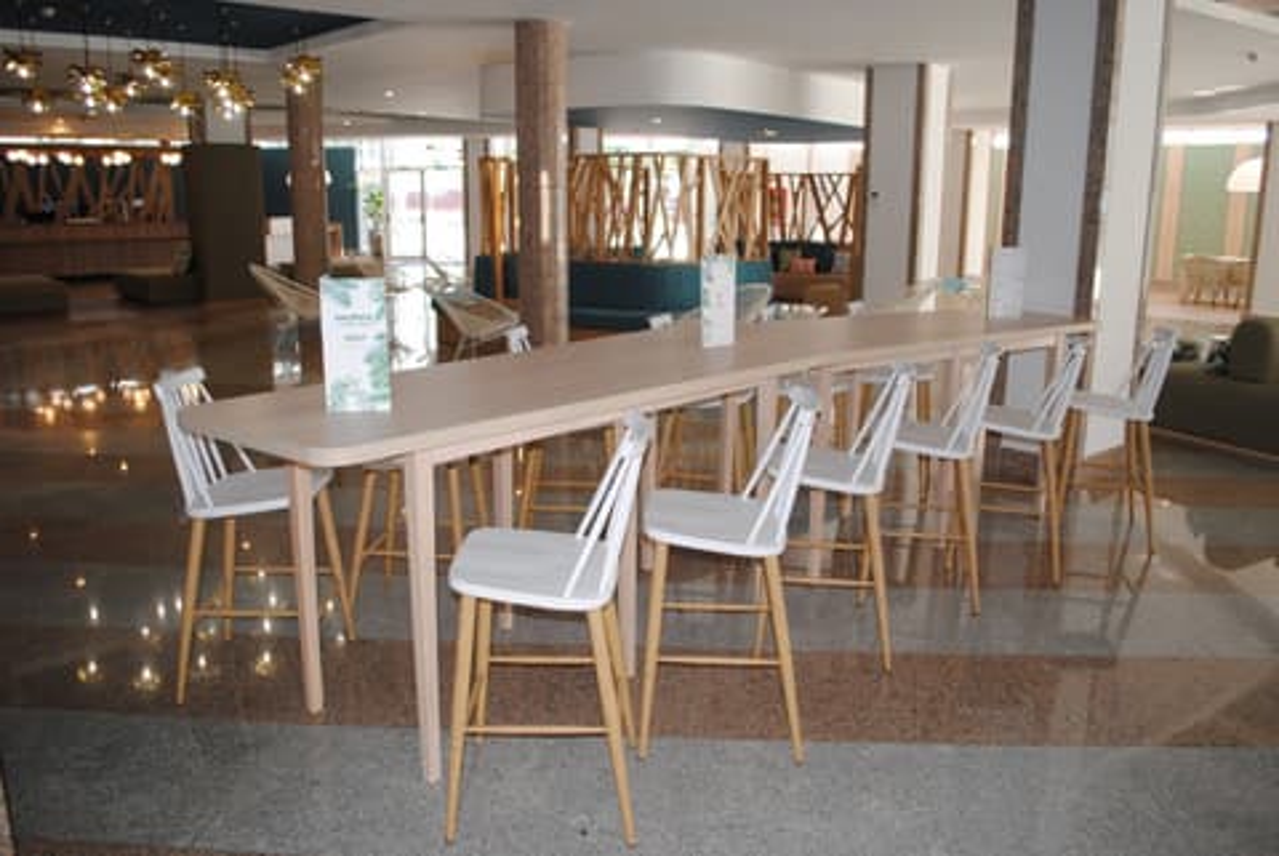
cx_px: 640
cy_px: 428
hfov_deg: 67.3
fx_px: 960
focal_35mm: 27
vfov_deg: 48.0
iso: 200
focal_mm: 18
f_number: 3.5
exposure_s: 1/60
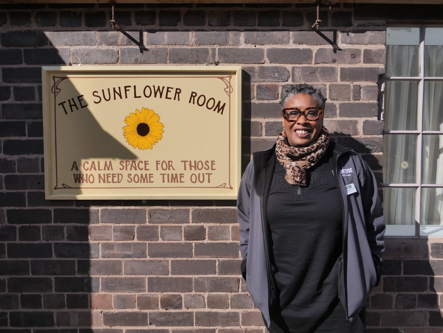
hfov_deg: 63.4
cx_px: 222
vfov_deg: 49.7
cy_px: 166
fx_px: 358
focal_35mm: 28
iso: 200
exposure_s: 1/1300
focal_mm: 14
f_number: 5.6
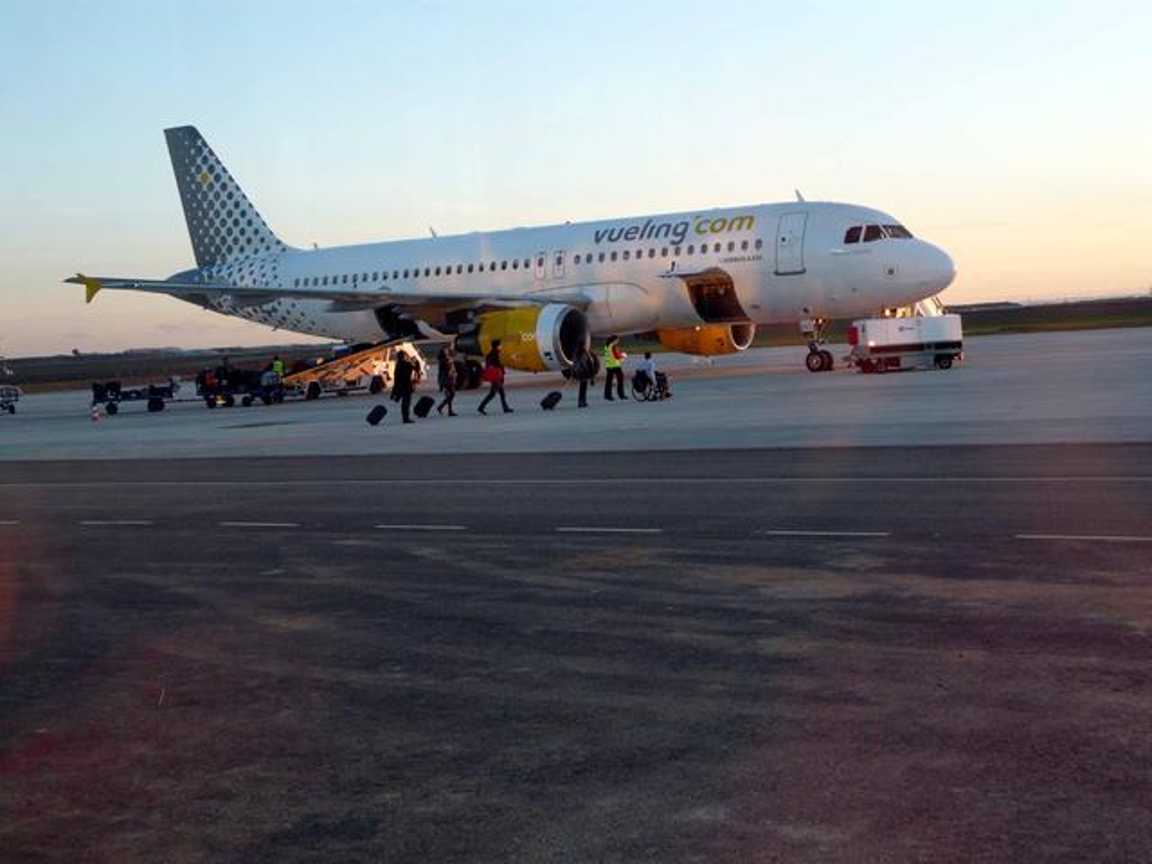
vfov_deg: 28.0
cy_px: 432
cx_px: 576
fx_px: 1731
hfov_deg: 36.8
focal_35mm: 52
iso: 160
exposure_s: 1/160
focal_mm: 8.5
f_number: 3.2
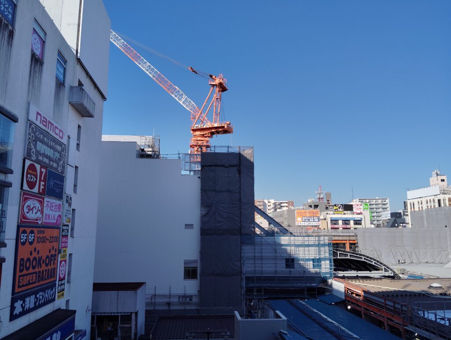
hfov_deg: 63.4
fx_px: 365
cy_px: 170
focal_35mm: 28
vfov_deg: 49.9
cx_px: 226
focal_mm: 4.22
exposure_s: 1/1012
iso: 50
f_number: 1.8
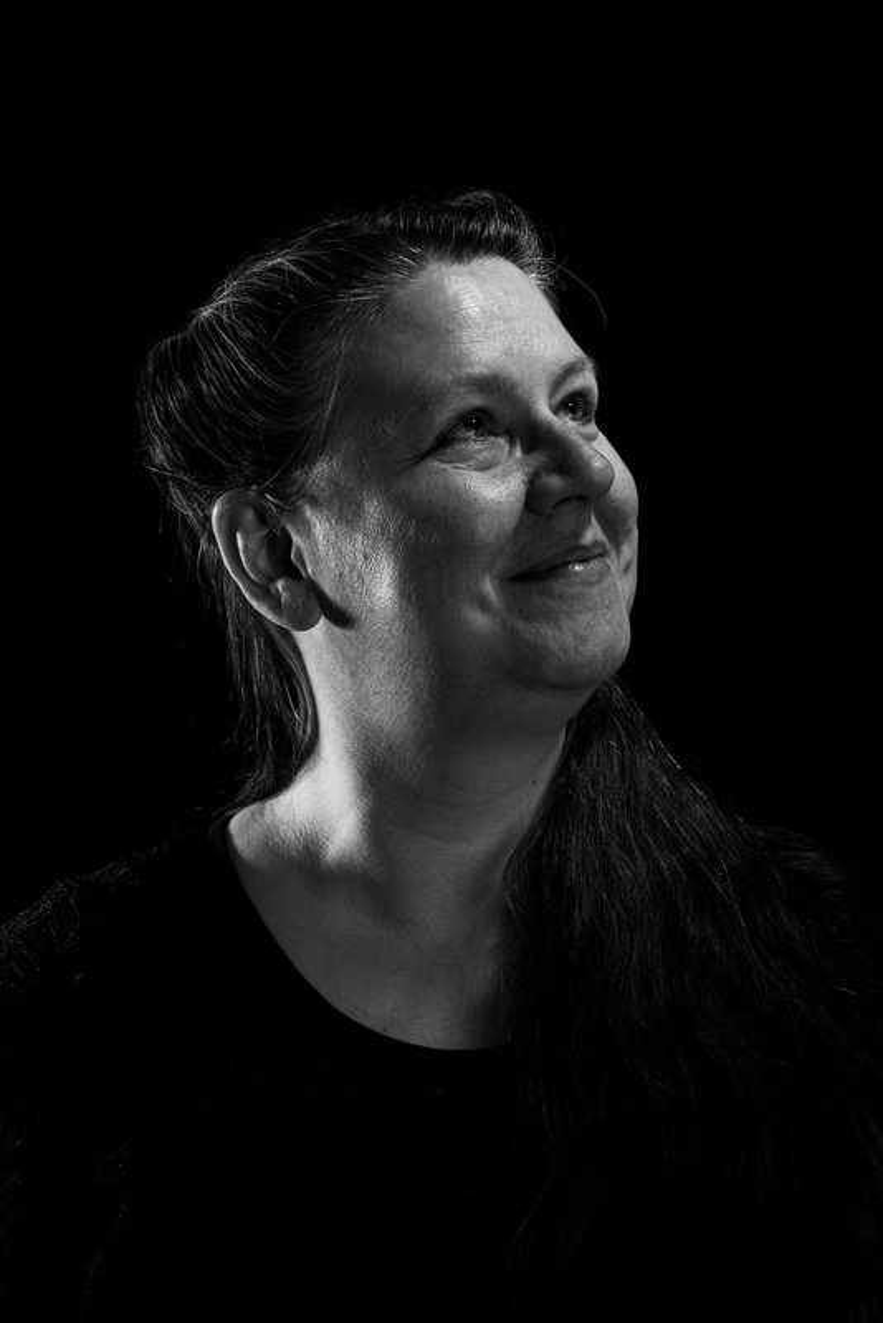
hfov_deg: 13.1
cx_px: 442
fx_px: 3859
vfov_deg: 19.4
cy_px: 662
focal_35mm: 105
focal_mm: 105
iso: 200
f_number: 8
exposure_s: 1/60
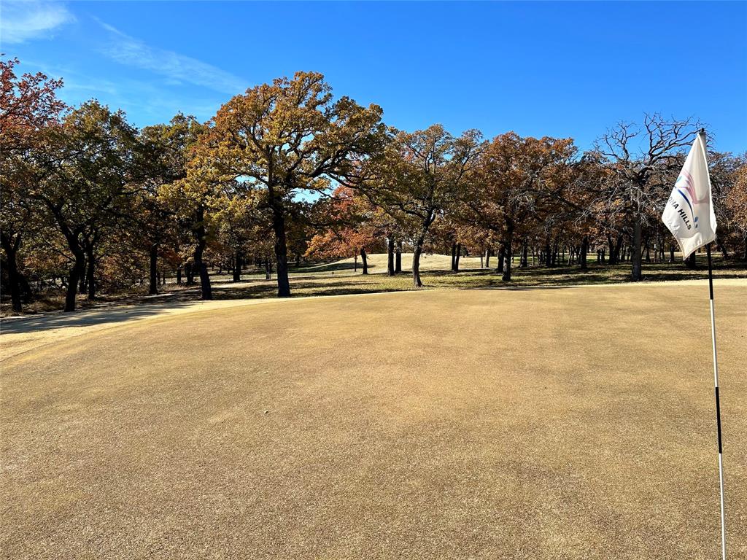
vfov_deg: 53.1
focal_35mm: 26
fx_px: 561
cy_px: 280
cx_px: 374
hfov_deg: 67.3
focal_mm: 5.7
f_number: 1.5
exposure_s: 1/2841
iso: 50
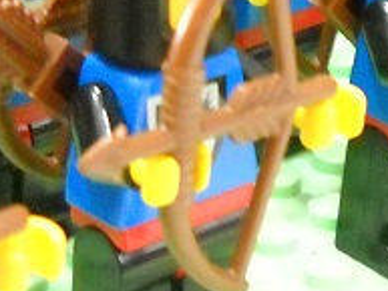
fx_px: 1940
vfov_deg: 8.5
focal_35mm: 173
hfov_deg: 11.3
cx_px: 368
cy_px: -86
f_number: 3.1
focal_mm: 6.72
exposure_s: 1/6
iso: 800
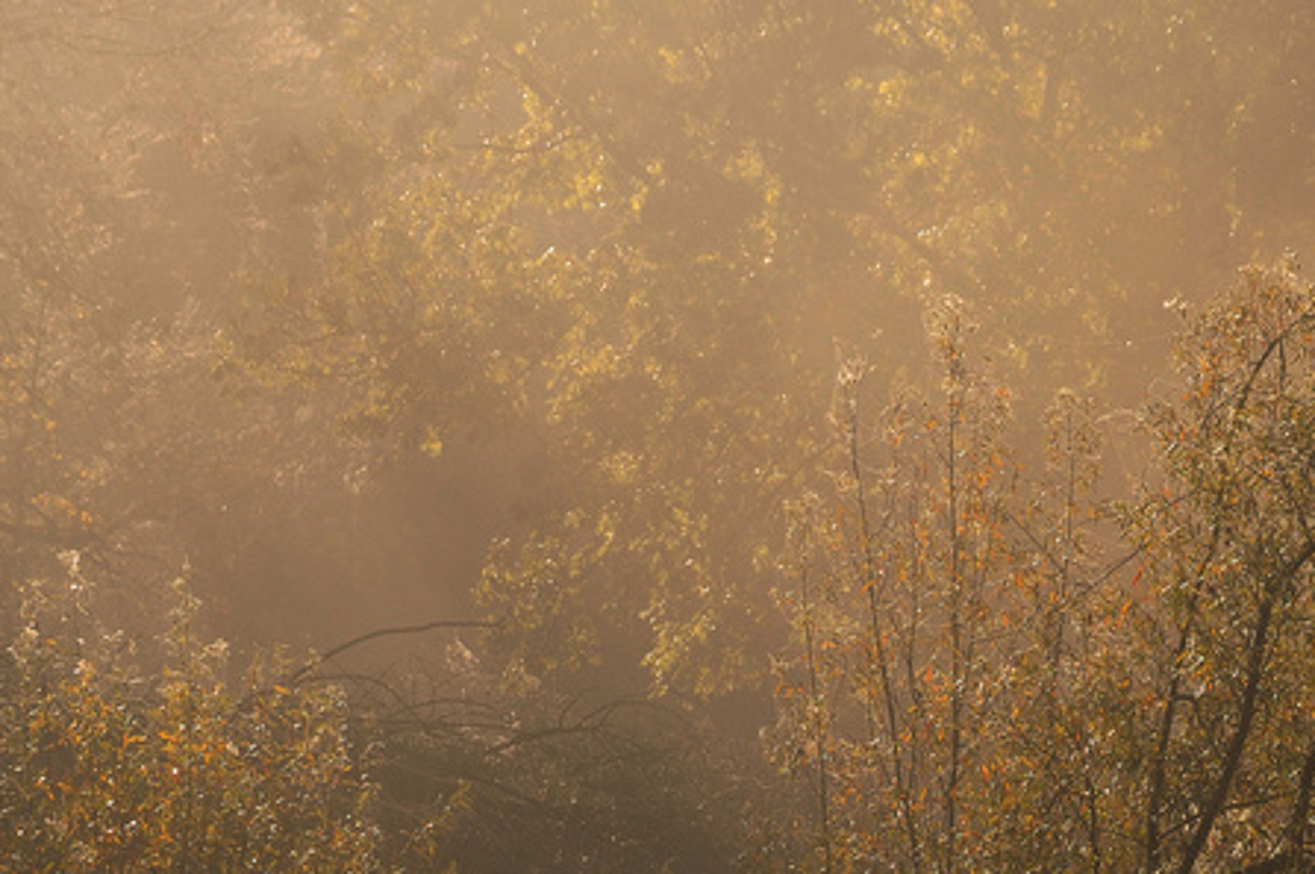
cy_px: 883
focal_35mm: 228
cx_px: 959
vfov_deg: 6.0
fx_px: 8319
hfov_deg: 9.0
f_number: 6.3
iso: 200
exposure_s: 1/1600
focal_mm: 68
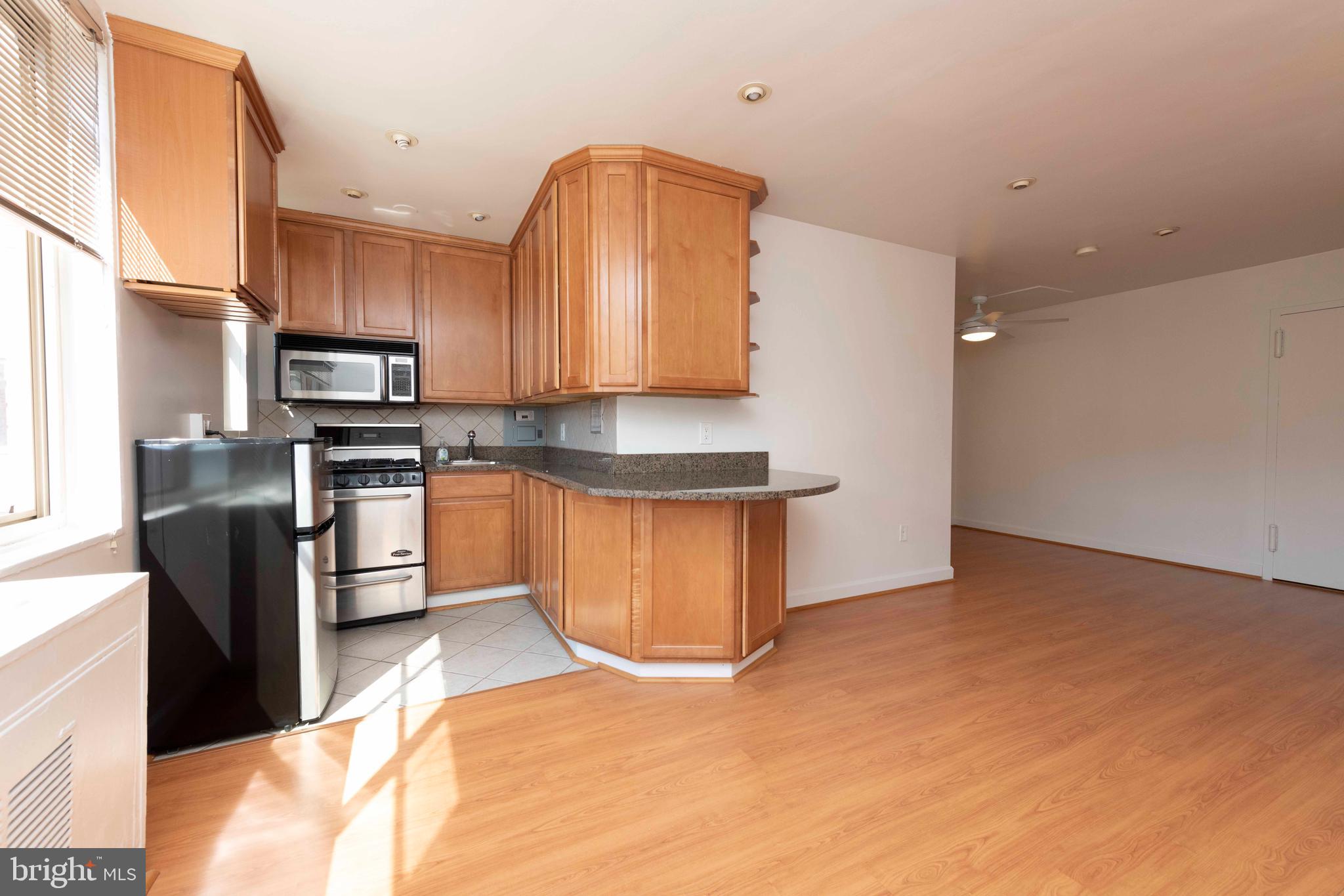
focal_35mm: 14
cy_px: 448
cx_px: 672
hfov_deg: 104.3
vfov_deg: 81.2
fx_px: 523
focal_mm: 14
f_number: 5.6
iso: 640
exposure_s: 1/160
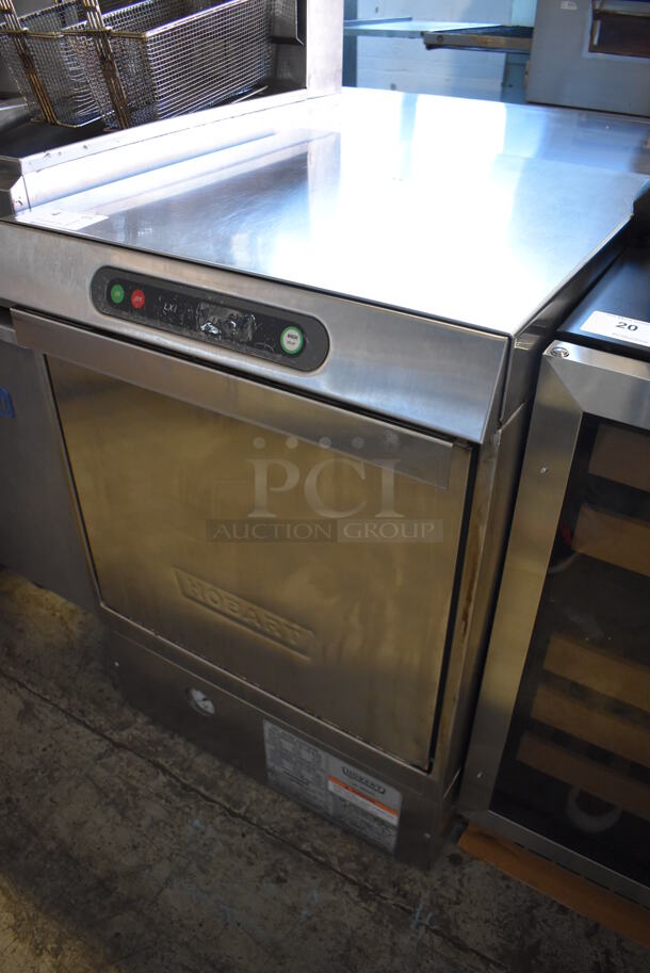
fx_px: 730
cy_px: 486
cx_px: 325
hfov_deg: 48.0
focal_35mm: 27
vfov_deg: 67.3
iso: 1800
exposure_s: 1/125
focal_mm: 18
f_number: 3.5
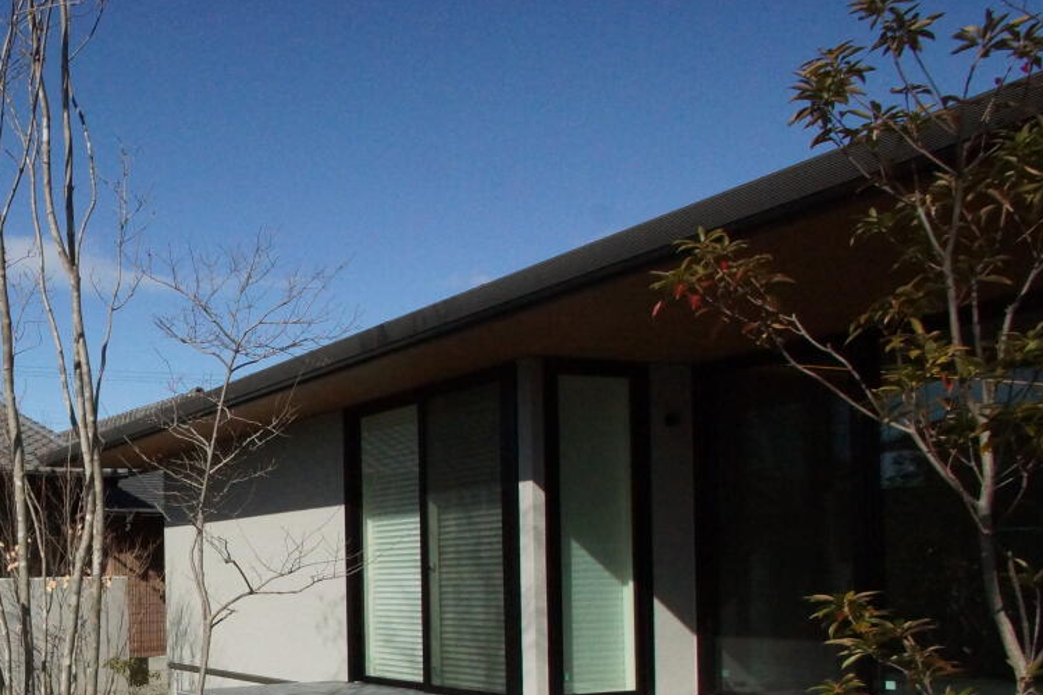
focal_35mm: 32
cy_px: 565
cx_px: 1
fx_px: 927
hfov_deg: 48.4
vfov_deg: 39.4
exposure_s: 1/2000
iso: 1600
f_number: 11
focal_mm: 10
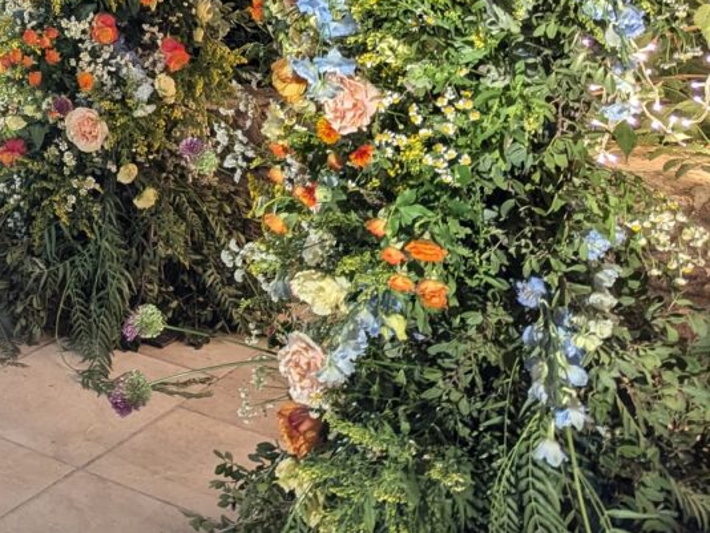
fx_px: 1416
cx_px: -189
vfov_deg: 19.4
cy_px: -186
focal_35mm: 69
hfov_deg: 24.8
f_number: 1.85
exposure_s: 1/25
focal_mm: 6.81
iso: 372
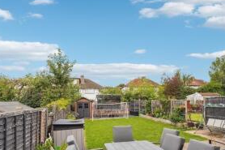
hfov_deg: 72.9
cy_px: 116
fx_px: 150
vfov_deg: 50.4
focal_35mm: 24
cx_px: 137
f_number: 9
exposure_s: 1/60
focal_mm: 14
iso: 160
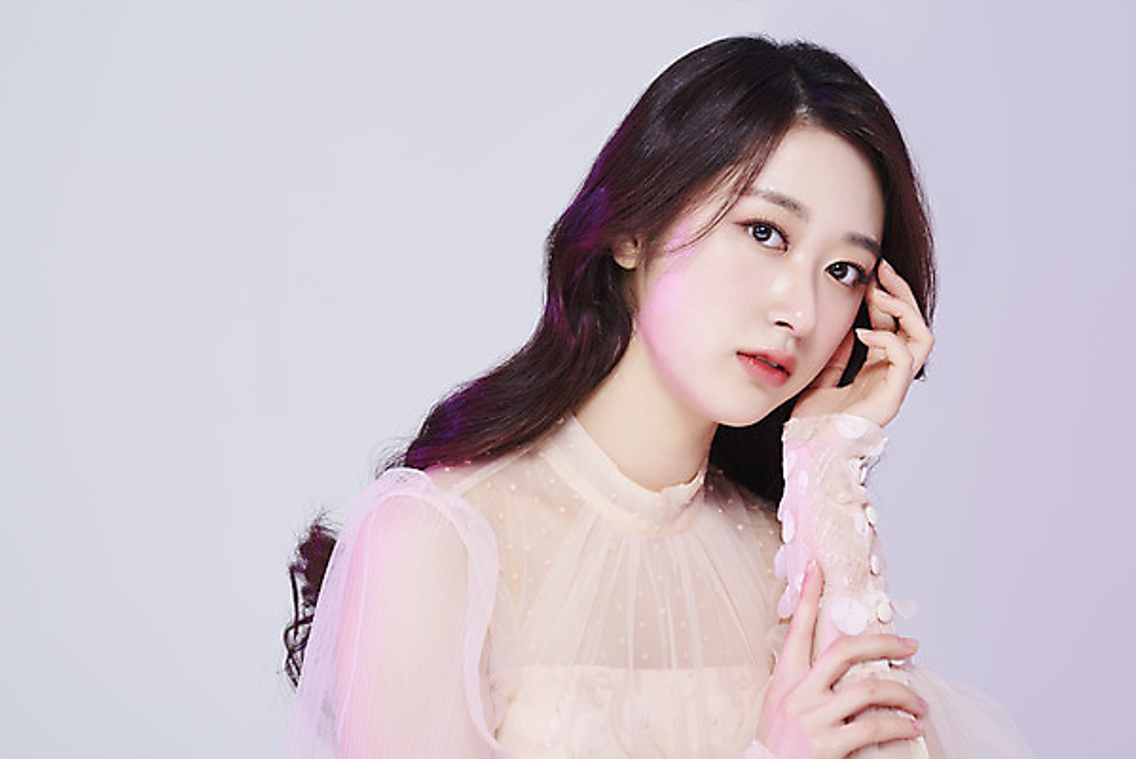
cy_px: 380
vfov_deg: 13.1
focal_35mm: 105
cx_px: 568
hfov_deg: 19.4
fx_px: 3315
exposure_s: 1/125
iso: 64
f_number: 11
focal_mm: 105
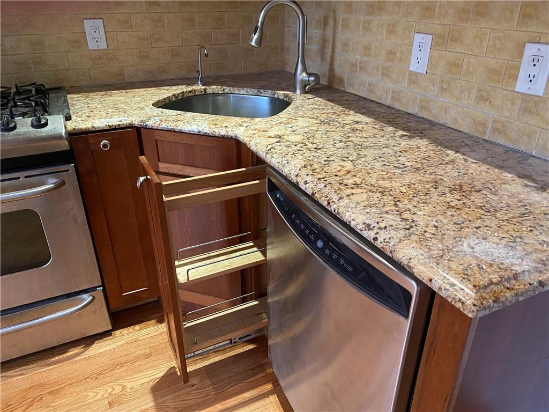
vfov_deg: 53.1
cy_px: 206
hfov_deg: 67.3
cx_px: 274
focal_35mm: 26
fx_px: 412
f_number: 1.8
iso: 640
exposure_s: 1/30
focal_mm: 4.25
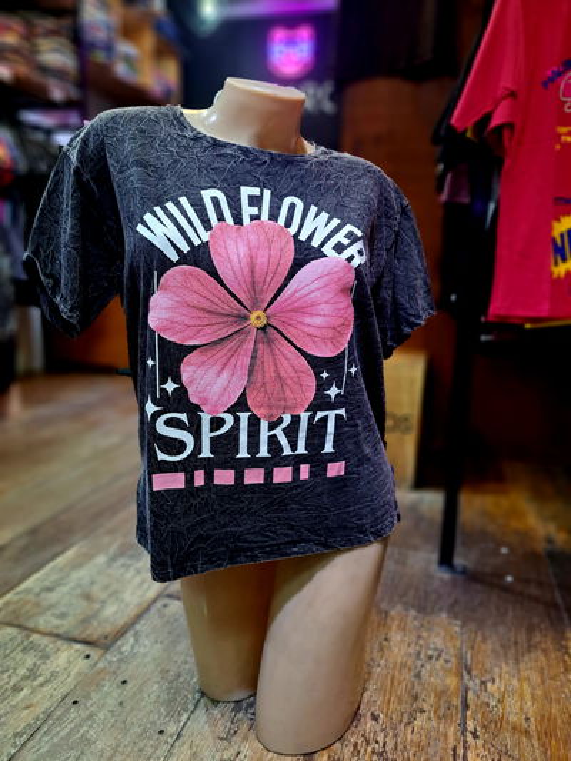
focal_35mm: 24
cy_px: 380
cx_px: 286
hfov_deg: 56.8
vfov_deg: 71.6
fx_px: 528
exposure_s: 1/50
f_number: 1.8
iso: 100
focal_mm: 5.23
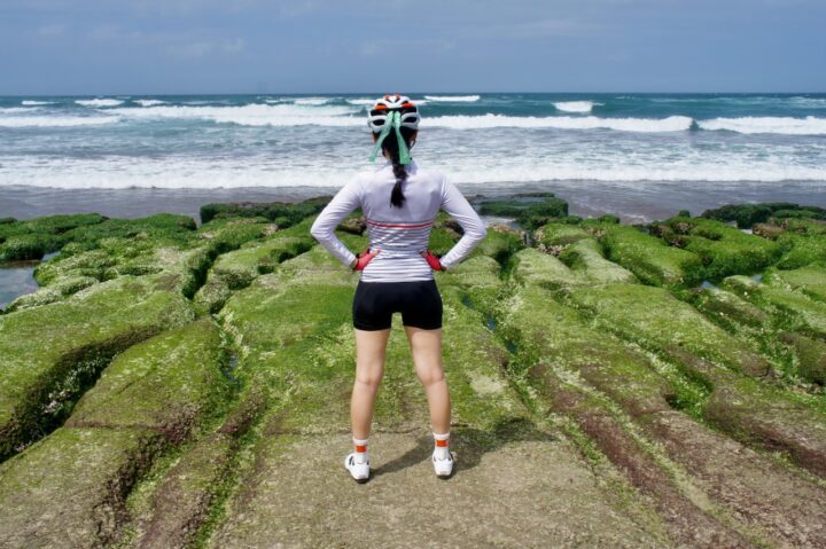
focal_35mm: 32
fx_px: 722
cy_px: 274
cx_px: 413
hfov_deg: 59.5
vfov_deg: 41.7
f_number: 13
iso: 200
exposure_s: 1/320
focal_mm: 21
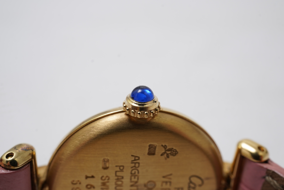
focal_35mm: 45
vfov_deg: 29.9
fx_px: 355
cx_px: 142
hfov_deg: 43.6
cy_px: 95
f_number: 20
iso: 400
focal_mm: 30
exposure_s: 1/125
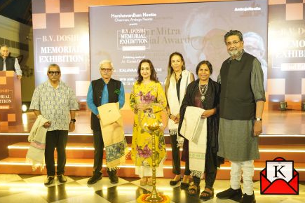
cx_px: 154
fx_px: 292
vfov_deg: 38.5
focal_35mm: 34
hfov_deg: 55.2
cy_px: 101
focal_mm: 33.4
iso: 2000
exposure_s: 1/100
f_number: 4
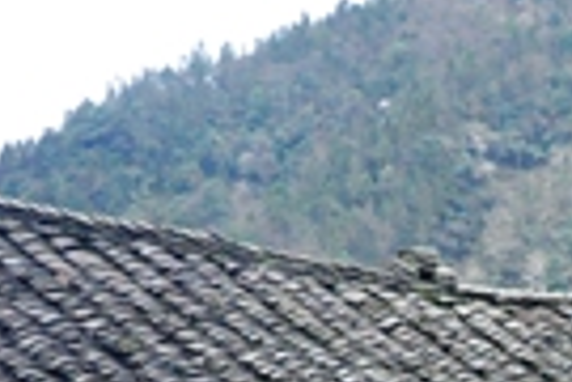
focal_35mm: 187
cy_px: 915
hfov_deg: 9.9
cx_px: 1297
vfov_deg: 6.9
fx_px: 2971
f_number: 9
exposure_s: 1/320
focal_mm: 24
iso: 2500
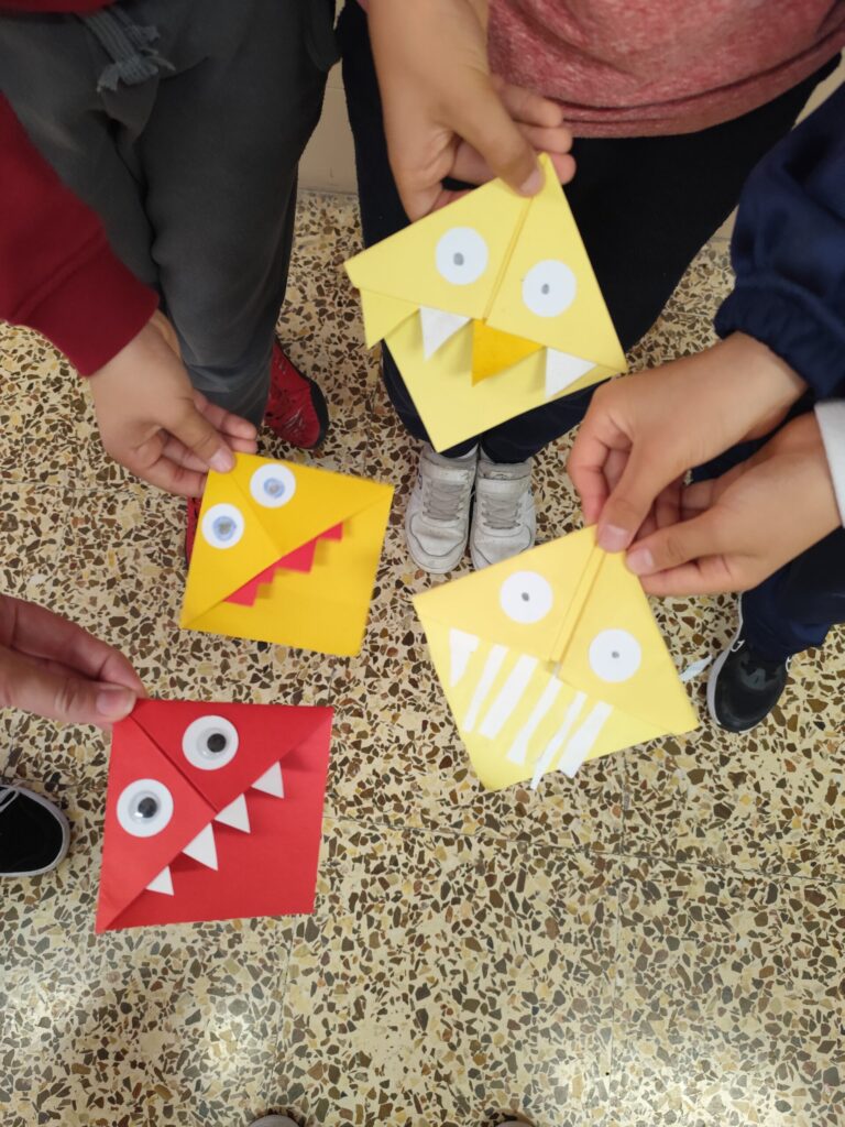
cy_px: 564
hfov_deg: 58.9
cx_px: 422
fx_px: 749
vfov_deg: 73.9
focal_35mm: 23
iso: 800
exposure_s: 1/50
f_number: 1.65
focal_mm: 6.14
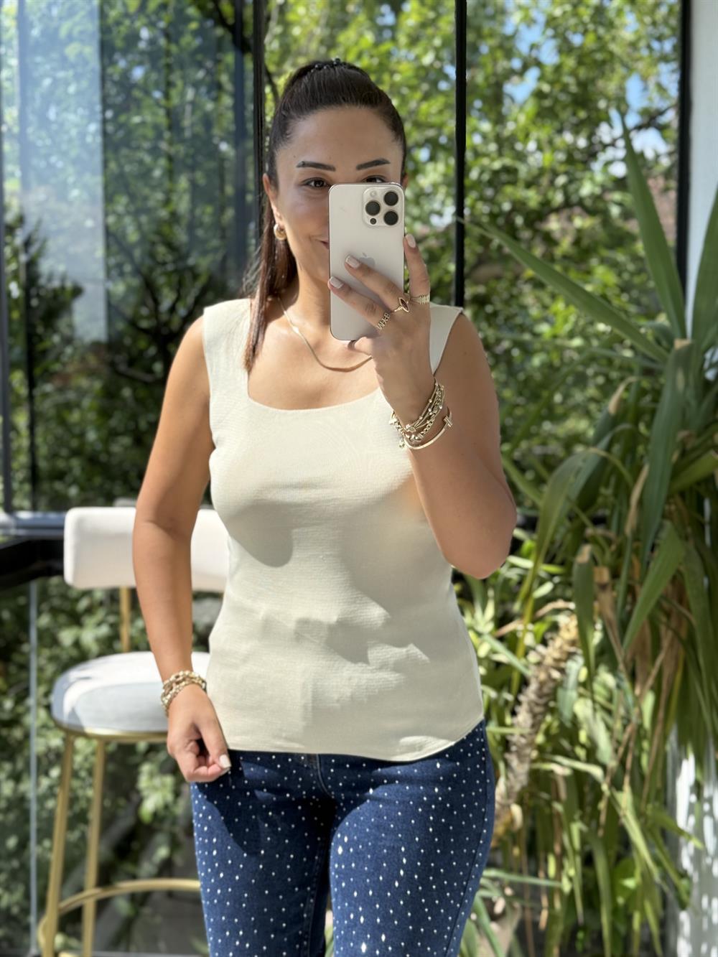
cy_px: 478
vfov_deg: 39.7
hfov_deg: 30.3
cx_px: 359
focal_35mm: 48
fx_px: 1327
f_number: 1.78
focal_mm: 6.76
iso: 80
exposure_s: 1/1055
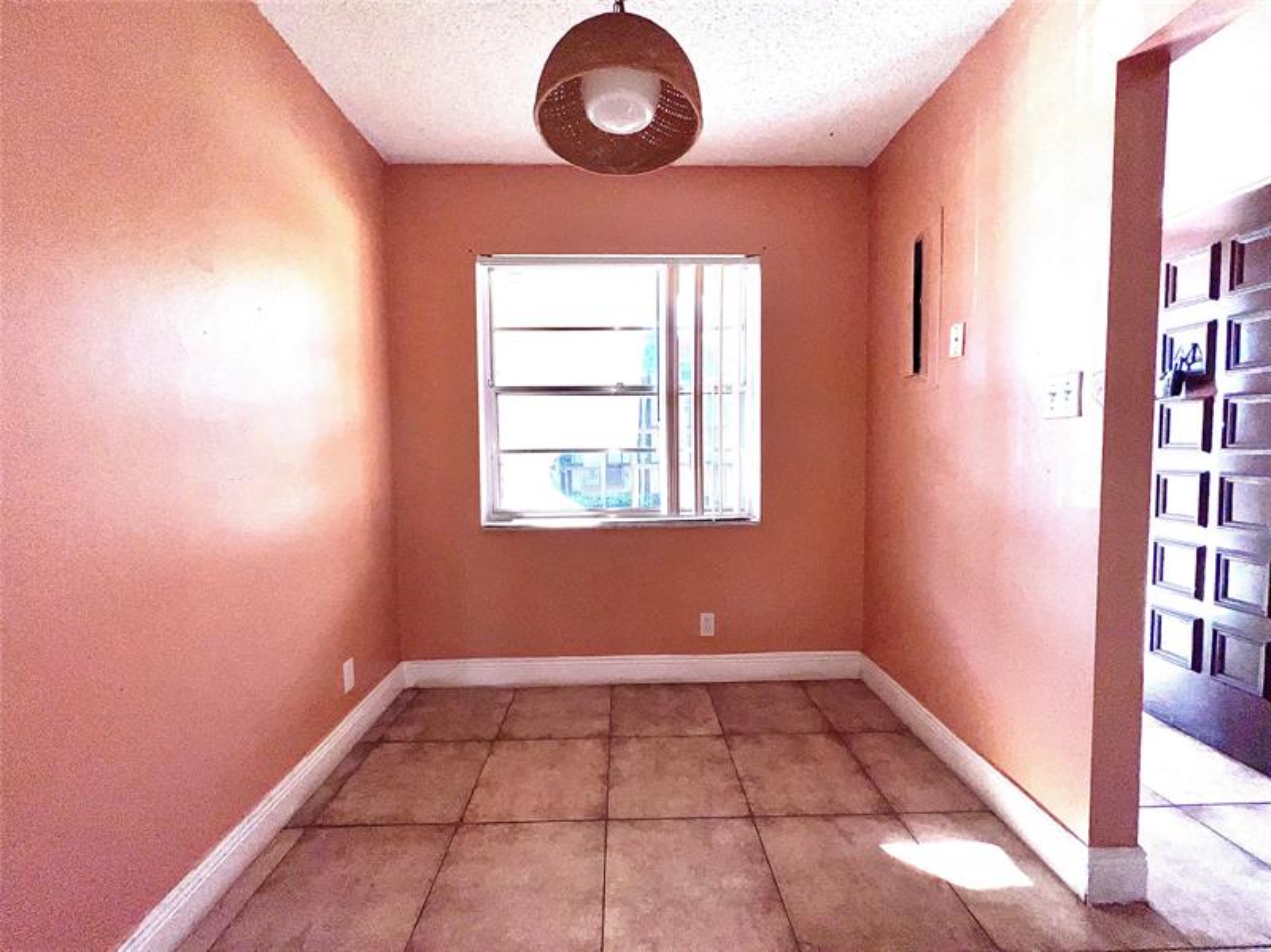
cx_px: 636
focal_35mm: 13
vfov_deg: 89.9
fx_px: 477
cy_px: 476
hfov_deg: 106.2
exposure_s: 1/151
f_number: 1.8
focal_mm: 1.57
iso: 25
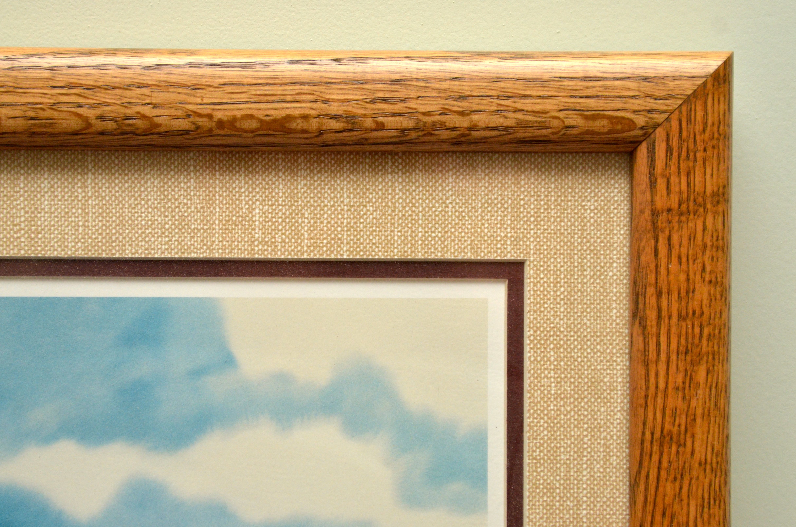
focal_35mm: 128
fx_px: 2813
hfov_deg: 16.1
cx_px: 398
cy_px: 264
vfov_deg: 10.7
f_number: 5
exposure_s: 1/160
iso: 800
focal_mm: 85
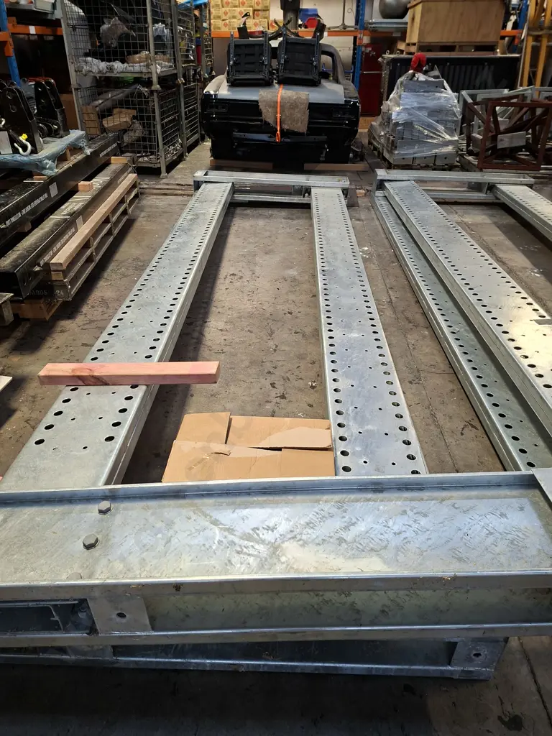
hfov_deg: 58.9
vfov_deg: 73.9
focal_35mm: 23
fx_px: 489
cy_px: 368
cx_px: 276
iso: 250
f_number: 1.8
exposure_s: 1/100
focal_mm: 5.54
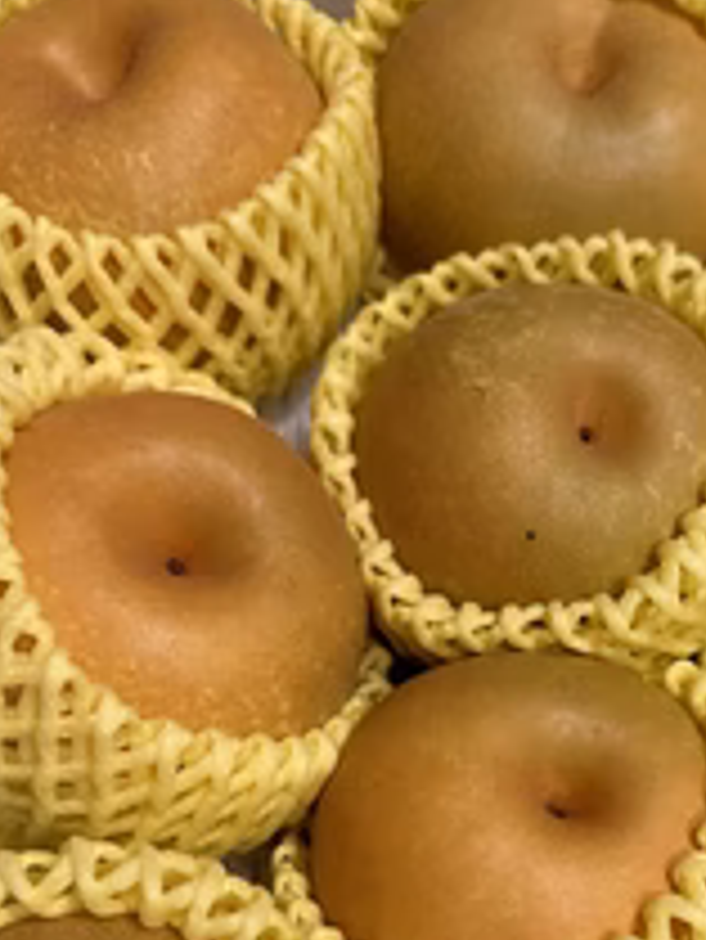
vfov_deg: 39.1
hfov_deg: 31.1
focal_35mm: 46
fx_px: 1250
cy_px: 792
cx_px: 508
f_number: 1.78
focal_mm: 6.86
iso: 160
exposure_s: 1/50
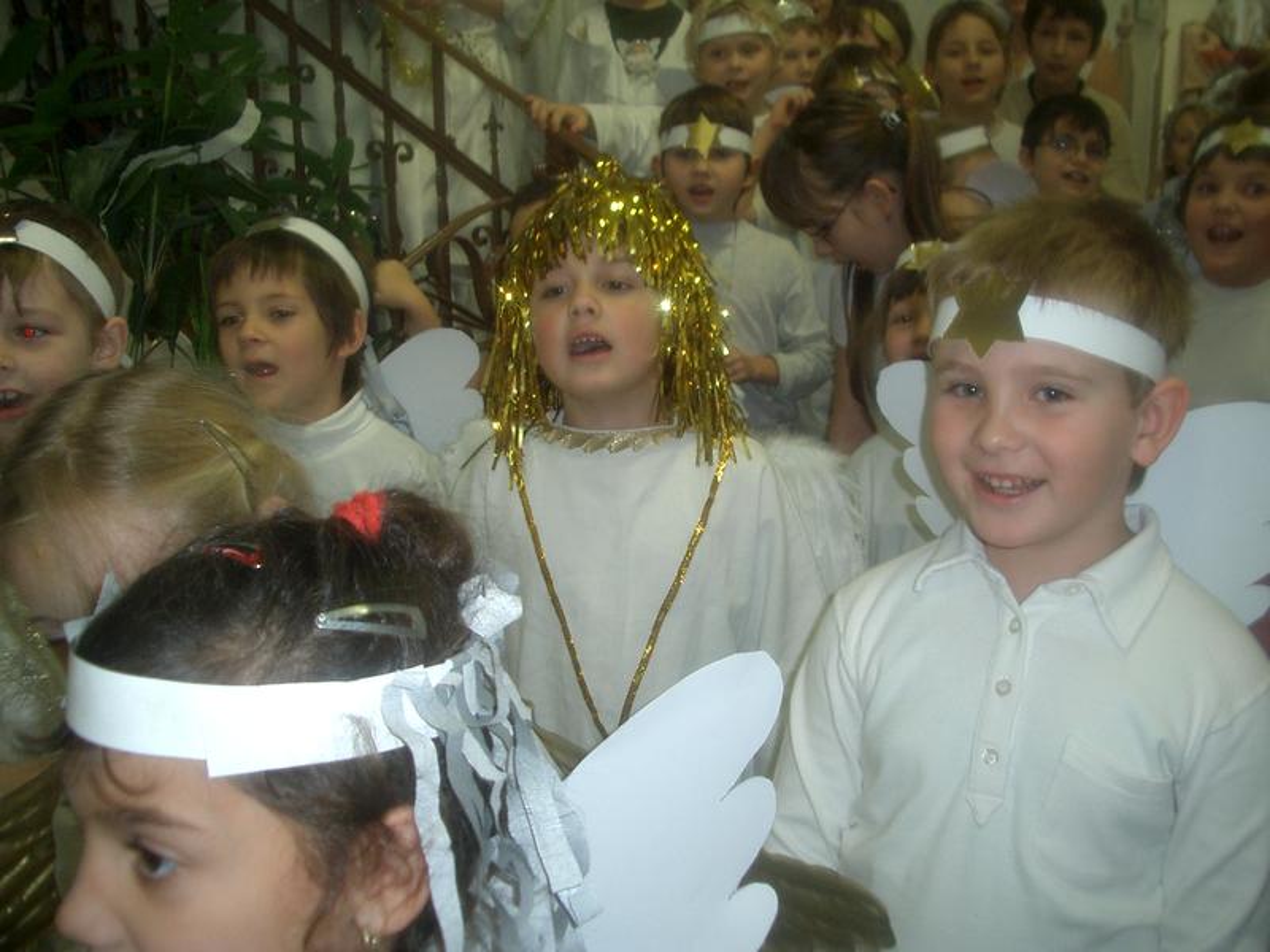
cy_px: 476
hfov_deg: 52.6
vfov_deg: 40.7
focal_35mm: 35
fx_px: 1284
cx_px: 635
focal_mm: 5.8
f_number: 2.6
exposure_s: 1/40
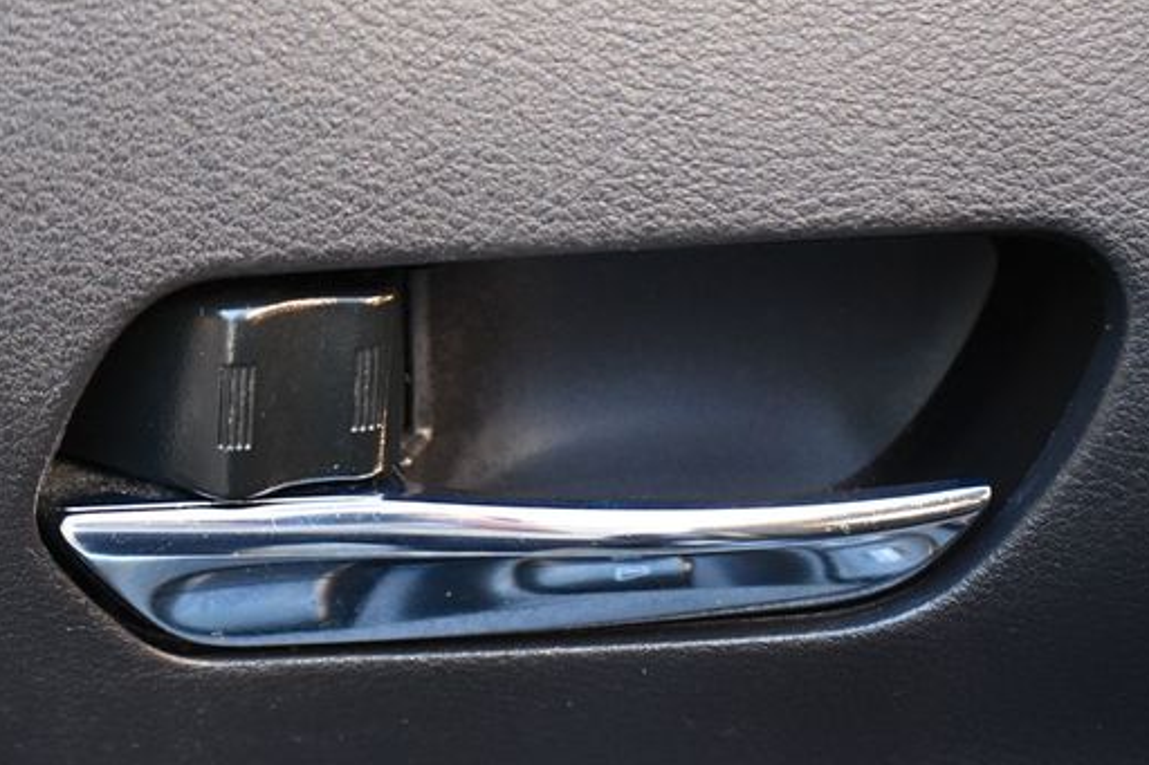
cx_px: 552
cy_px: 453
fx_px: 2871
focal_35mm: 90
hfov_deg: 22.6
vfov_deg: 15.2
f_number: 5.3
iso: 2800
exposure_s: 1/125
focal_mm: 48
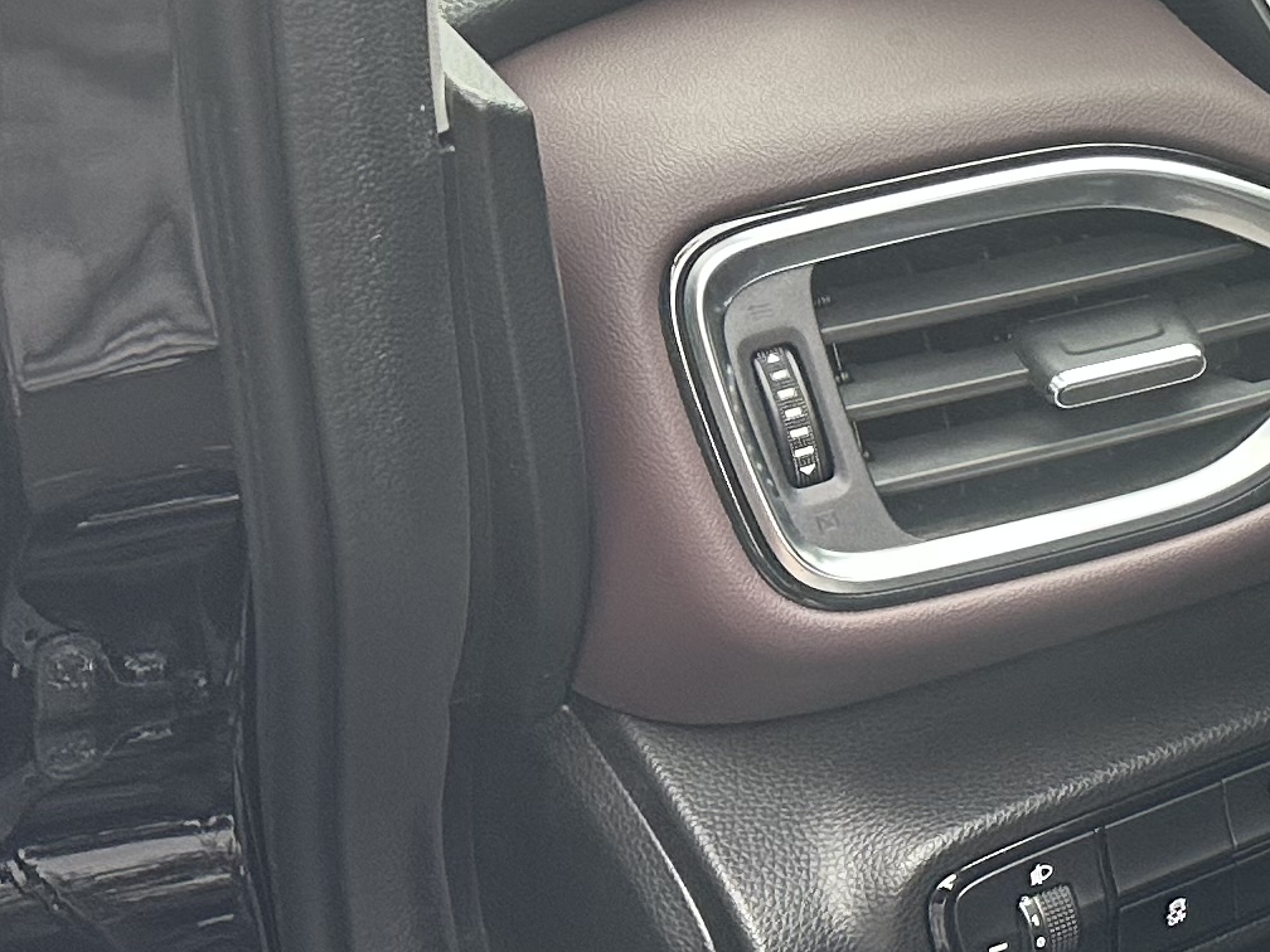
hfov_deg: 16.3
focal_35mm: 96
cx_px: 2451
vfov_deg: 15.4
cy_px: 290
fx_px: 3522
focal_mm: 6.86
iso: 160
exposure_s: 1/121
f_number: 1.78
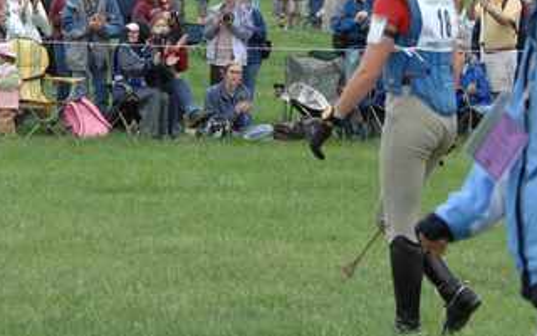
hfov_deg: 8.6
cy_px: 33
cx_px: 260
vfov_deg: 5.4
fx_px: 3571
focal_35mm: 244
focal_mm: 80
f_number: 8
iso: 500
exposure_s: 1/500
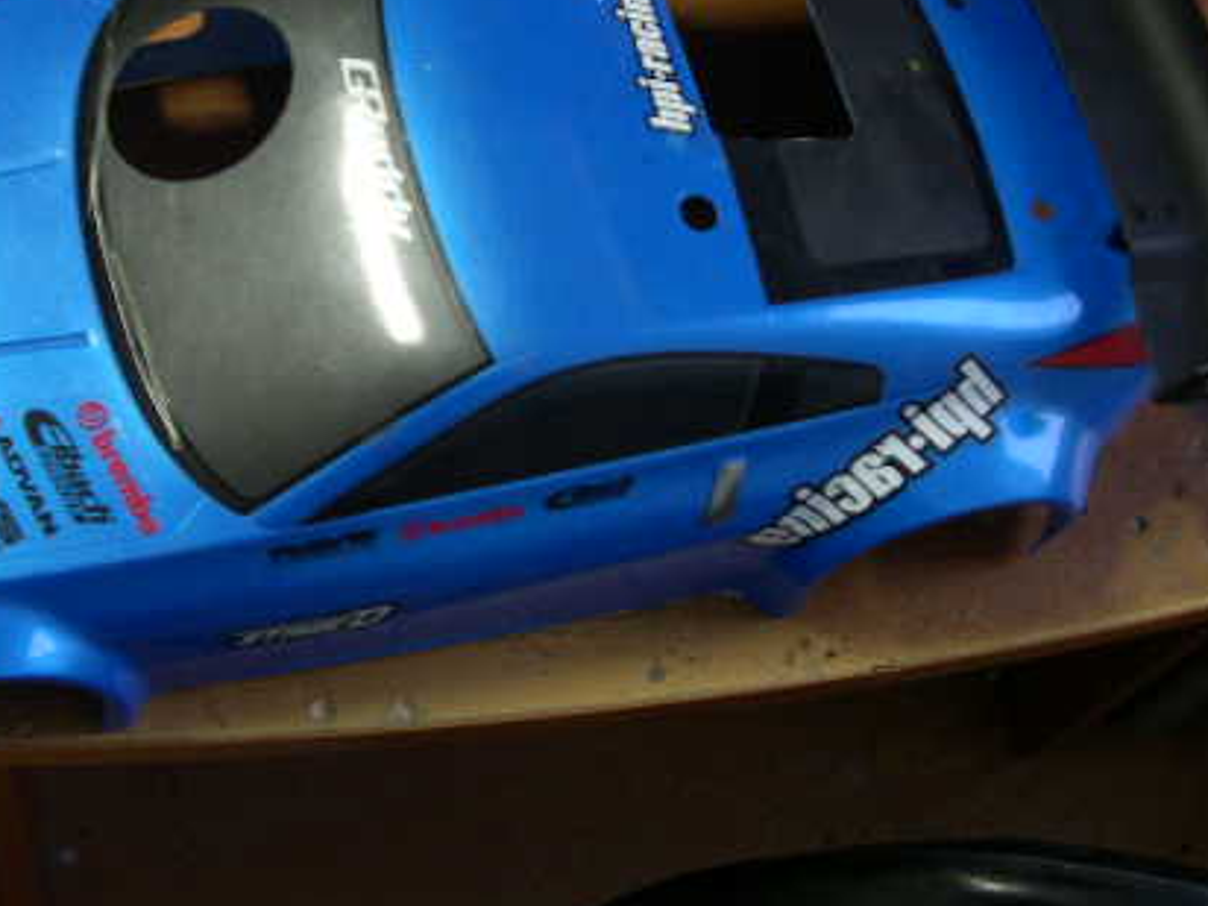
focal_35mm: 59
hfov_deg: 32.4
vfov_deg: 24.7
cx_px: 384
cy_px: 281
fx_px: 2059
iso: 120
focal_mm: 8
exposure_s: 1/4.8
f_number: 2.8
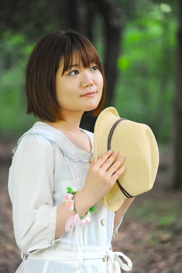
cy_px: 136
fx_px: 1063
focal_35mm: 140
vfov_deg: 14.7
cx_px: 91
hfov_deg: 9.8
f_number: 4.8
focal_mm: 140
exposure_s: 1/30
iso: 2500
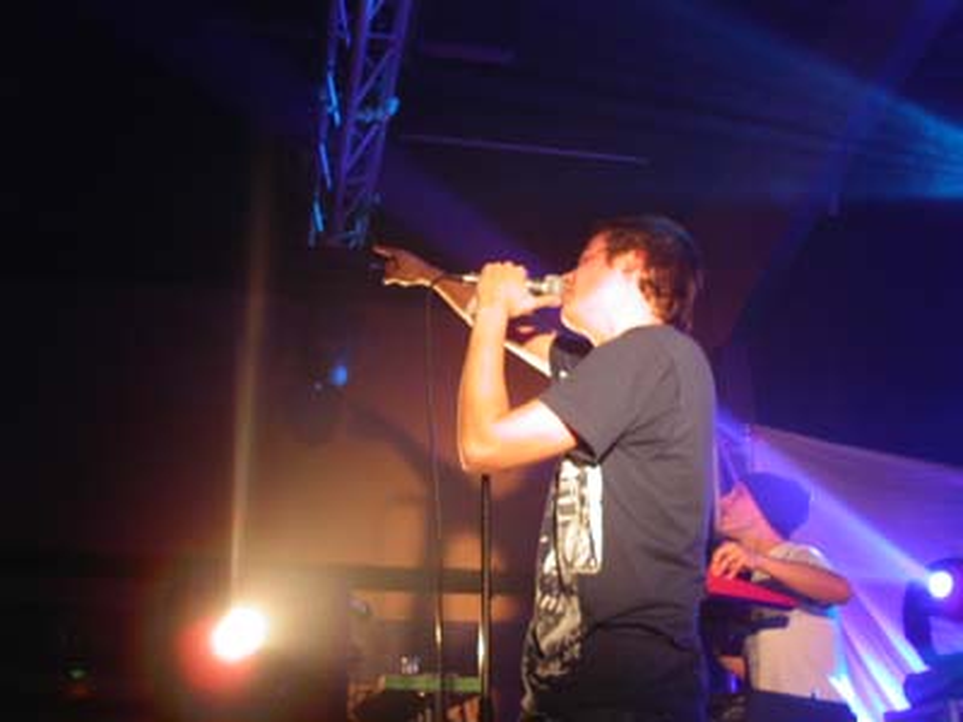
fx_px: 1057
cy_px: 361
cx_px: 482
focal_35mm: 38
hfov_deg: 49.0
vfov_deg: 37.7
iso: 200
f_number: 2.8
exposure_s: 1/20
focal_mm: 7.8
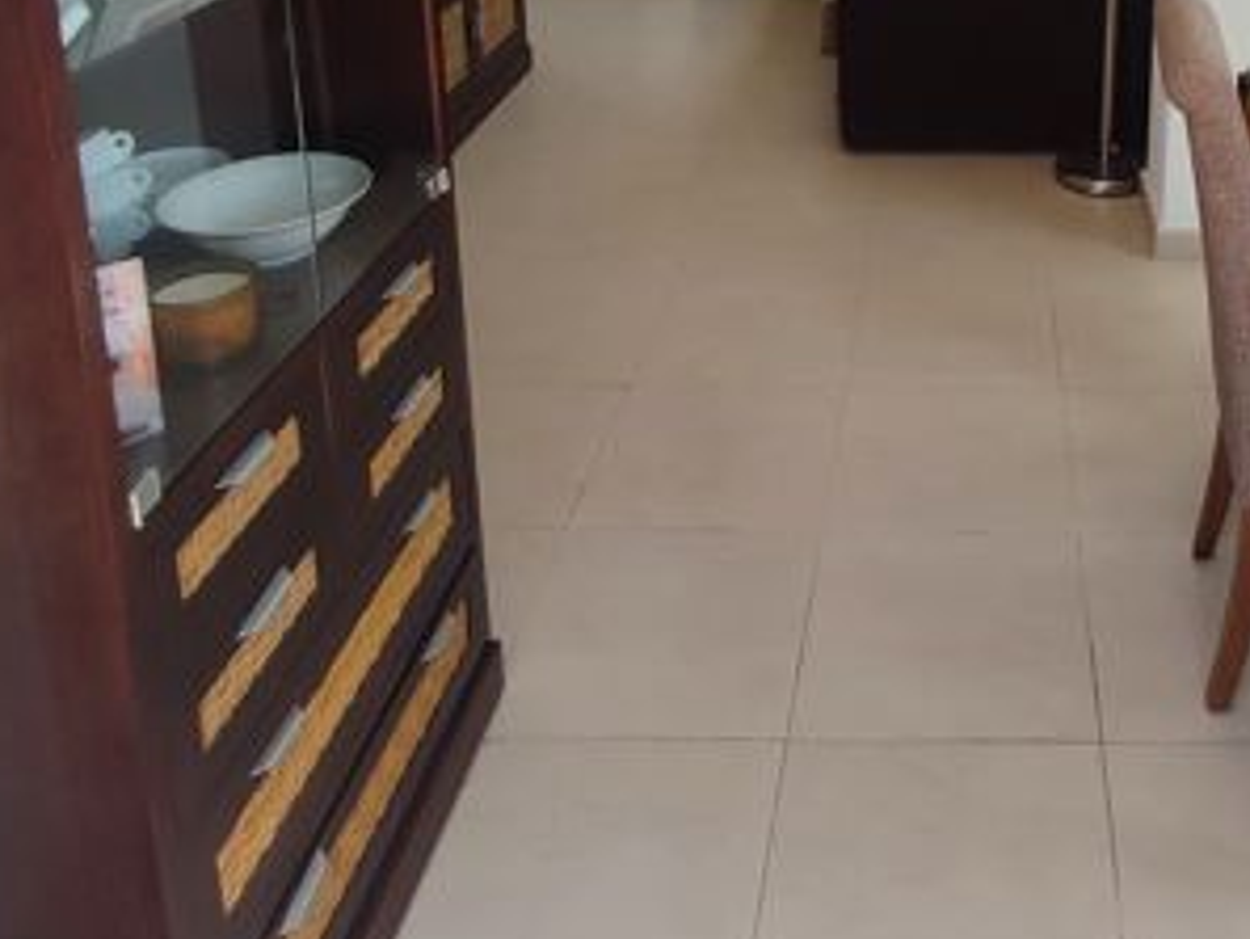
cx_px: 957
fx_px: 1373
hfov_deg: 46.9
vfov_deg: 33.3
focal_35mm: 38
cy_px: -74
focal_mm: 1.65
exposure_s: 1/310
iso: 50
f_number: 2.2
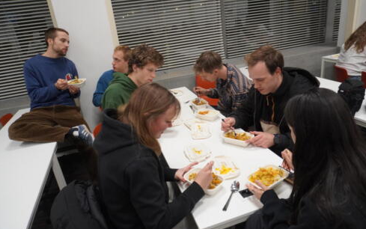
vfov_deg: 49.3
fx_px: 249
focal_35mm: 25
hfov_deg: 72.5
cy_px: 113
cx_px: 184
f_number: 4
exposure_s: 1/160
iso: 1600
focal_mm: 16
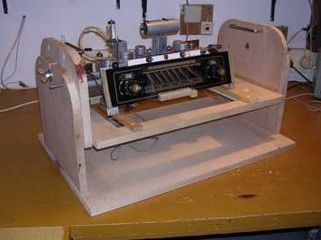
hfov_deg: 44.8
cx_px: 153
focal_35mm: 42
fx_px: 389
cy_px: 124
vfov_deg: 34.3
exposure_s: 1/60.1
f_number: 2.8
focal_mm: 5.8
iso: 100
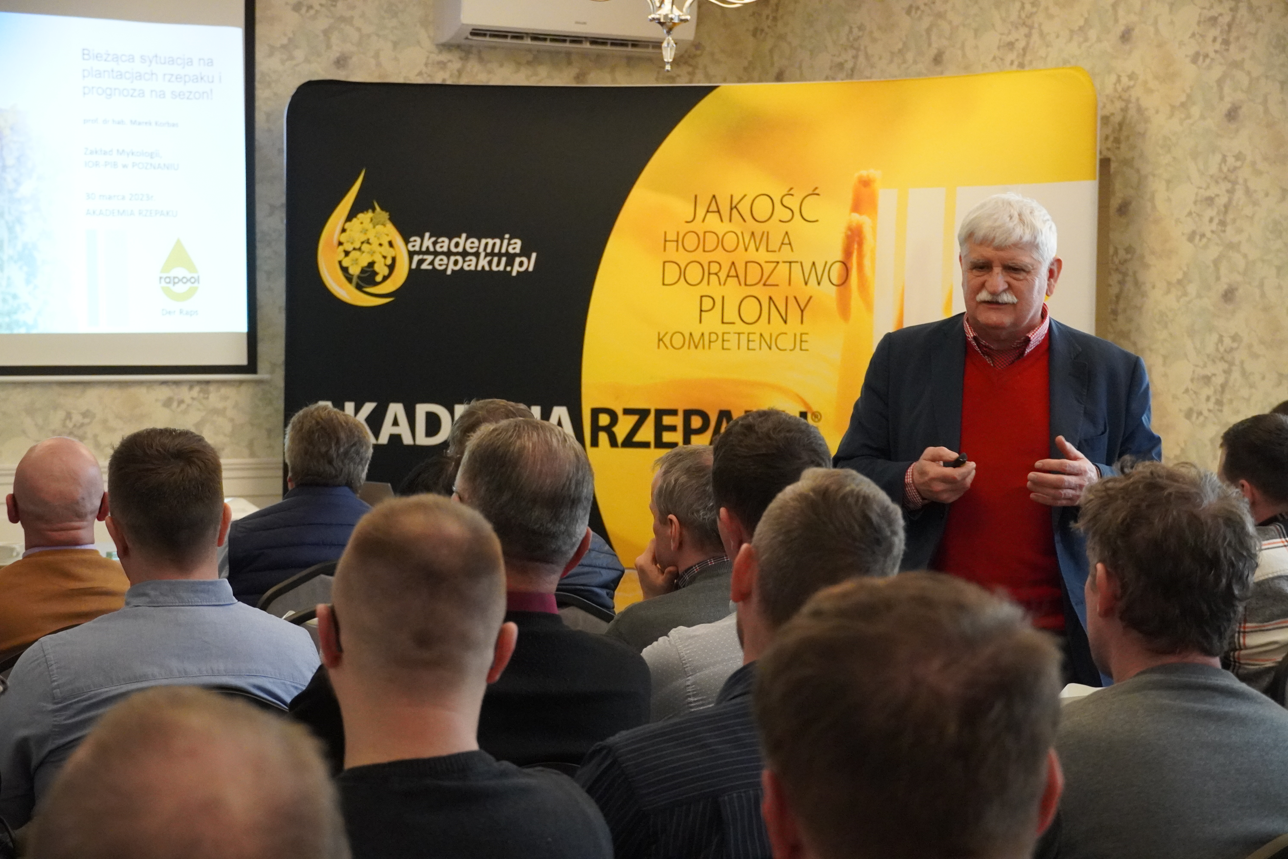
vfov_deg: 18.2
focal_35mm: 75
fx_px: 2683
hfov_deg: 27.0
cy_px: 430
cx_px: 644
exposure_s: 1/160
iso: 6400
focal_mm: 50
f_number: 5
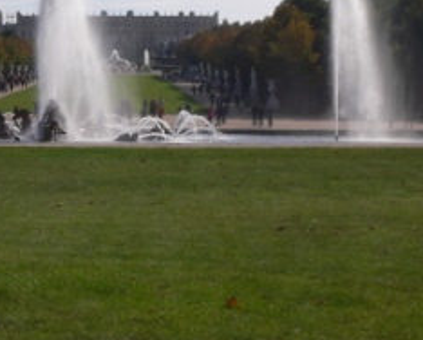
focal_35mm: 138
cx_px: 63
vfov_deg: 11.2
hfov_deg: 13.8
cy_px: 71
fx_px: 1731
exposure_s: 1/400
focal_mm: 12.3
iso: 100
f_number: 8.5
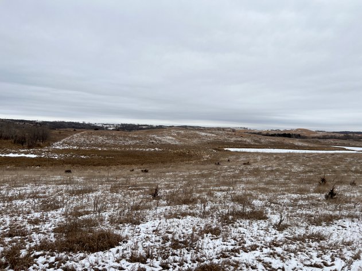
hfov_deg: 67.3
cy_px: 136
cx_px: 181
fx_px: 272
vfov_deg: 53.0
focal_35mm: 26
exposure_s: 1/3831
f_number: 1.5
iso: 50
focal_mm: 5.7
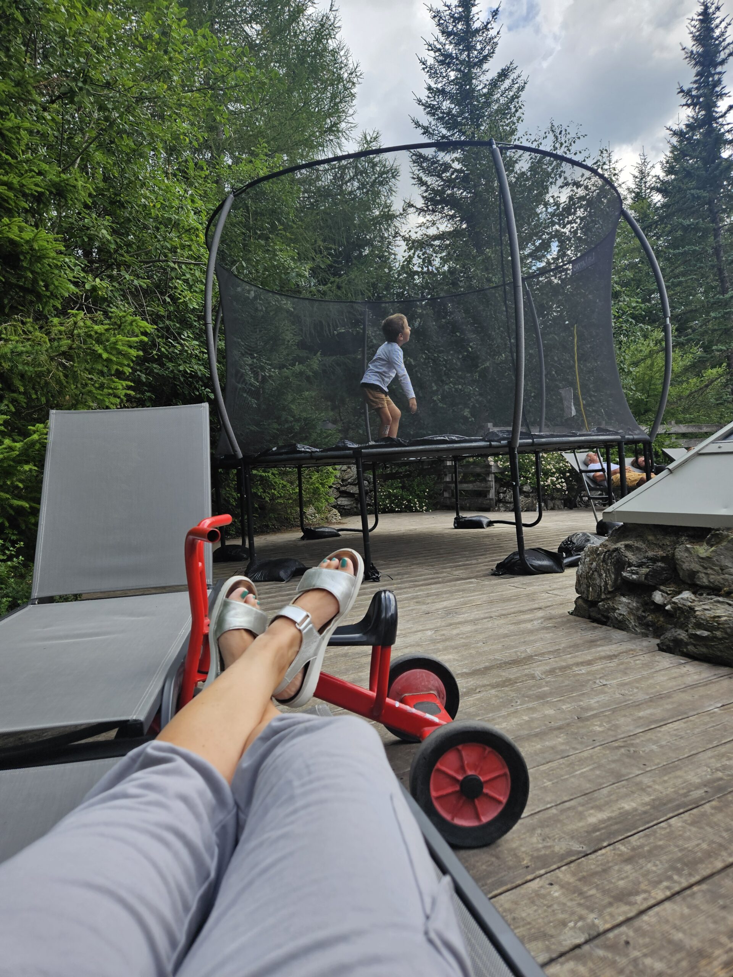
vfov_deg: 73.9
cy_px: 488
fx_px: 649
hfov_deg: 58.9
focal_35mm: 23
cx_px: 366
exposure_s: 1/1013
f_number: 1.8
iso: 50
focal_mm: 5.4
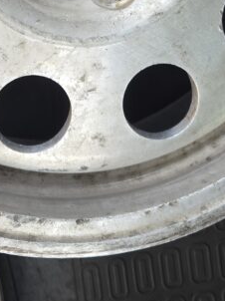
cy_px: -67
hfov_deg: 18.8
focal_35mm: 78
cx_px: 68
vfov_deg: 22.9
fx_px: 677
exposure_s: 1/180
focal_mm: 5.4
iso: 160
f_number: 1.8
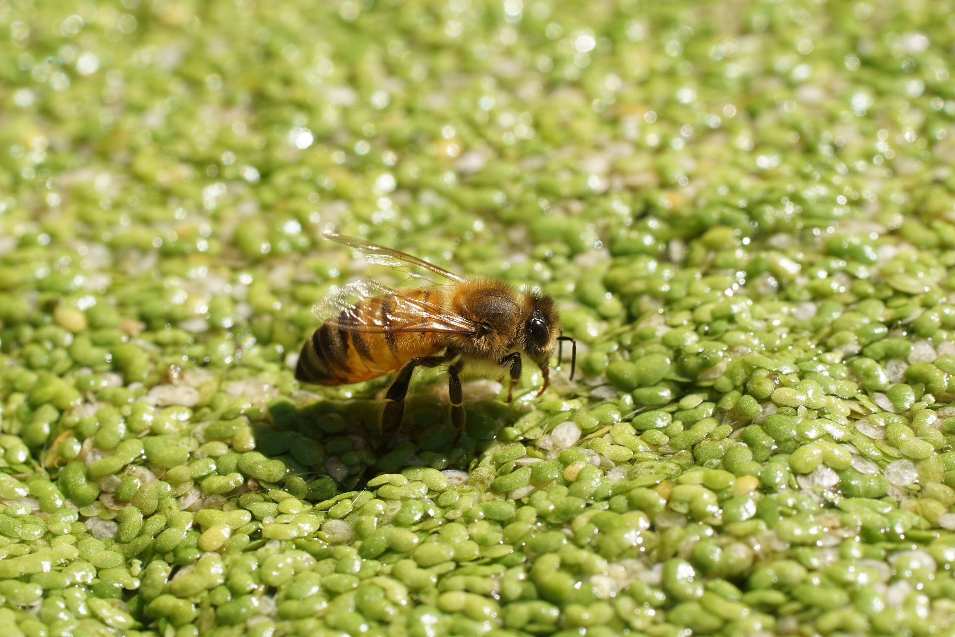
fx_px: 2387
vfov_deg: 15.2
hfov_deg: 22.6
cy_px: 318
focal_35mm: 90
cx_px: 478
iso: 320
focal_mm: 90
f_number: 13
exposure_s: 1/100
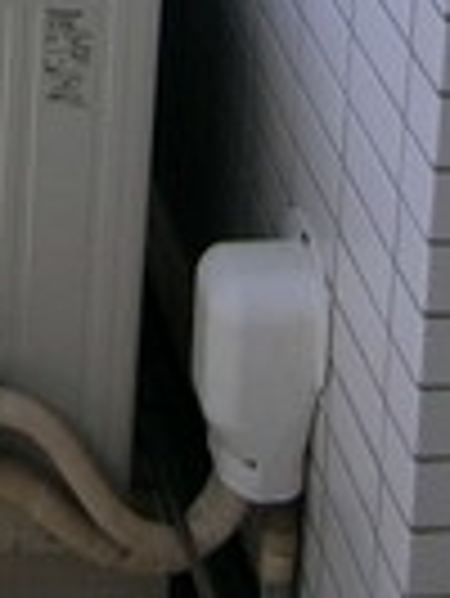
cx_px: -338
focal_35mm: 114
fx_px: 1973
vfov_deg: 12.6
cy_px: -913
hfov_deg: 12.1
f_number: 6.9
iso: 80
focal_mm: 4.06
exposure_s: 1/160
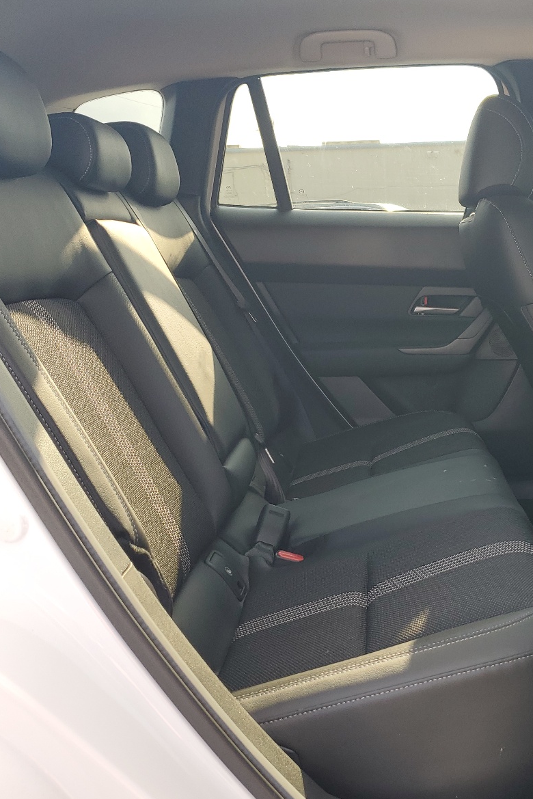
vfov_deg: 51.9
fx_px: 821
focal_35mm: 37
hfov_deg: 34.7
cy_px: 403
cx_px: 433
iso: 50
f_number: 1.5
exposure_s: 1/200
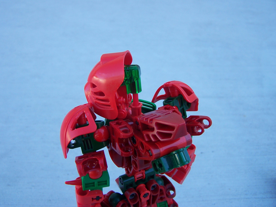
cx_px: 138
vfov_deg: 37.7
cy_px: 104
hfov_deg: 49.0
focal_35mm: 38
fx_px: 303
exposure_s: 1/125
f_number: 2.8
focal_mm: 6.3
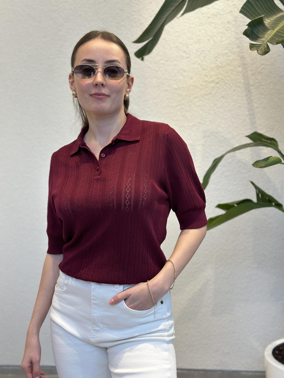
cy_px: 189
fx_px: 525
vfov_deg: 39.7
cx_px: 142
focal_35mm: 48
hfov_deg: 30.3
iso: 80
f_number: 1.78
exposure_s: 1/224
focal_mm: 6.86
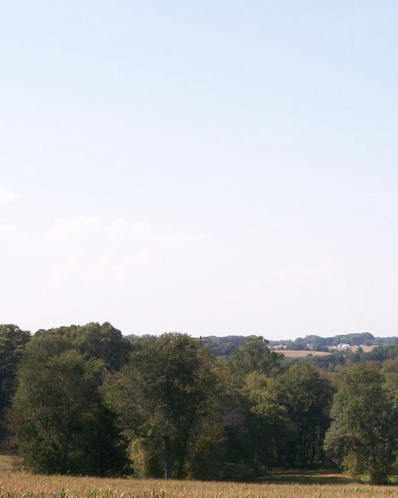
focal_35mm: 81
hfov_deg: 18.7
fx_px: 1193
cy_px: 376
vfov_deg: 23.3
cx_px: 346
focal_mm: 6.3
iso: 80
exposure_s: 1/320
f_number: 5.6
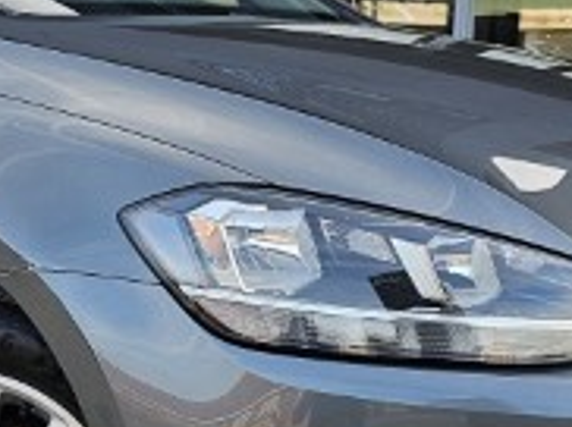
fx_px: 1337
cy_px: 242
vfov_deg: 18.2
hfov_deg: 23.8
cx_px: 119
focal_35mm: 81
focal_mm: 6.3
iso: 64
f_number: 1.7
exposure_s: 1/190
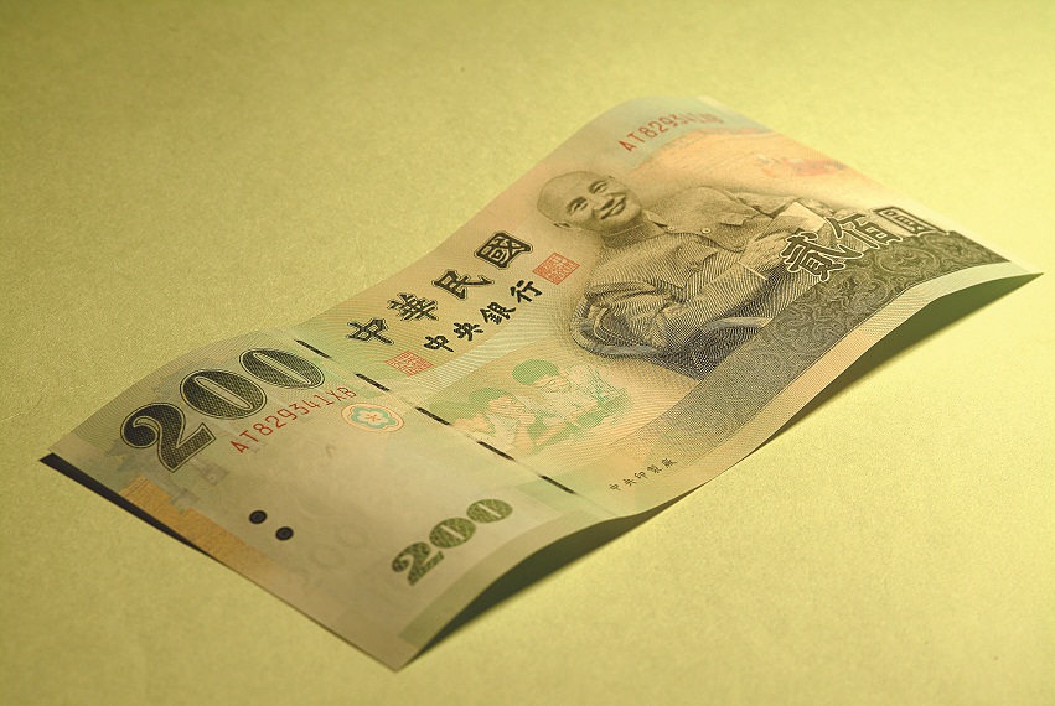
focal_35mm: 158
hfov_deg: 13.0
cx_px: 528
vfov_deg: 8.7
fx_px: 4622
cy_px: 353
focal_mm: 105
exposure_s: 1/125
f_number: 11
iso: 100
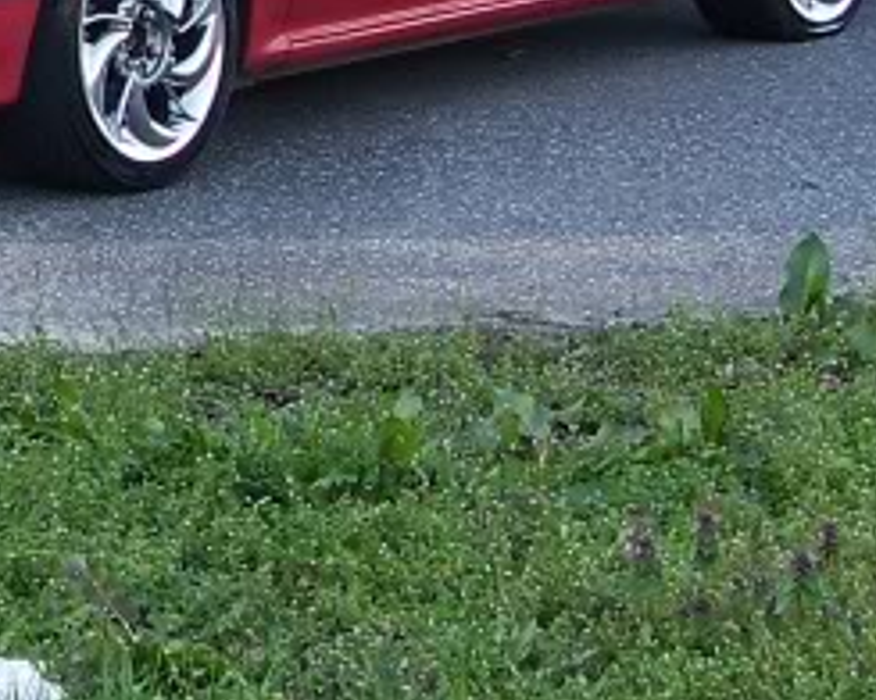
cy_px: -354
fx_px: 4978
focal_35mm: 192
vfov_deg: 7.9
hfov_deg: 9.5
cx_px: -765
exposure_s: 1/100
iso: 80
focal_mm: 9.86
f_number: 2.9
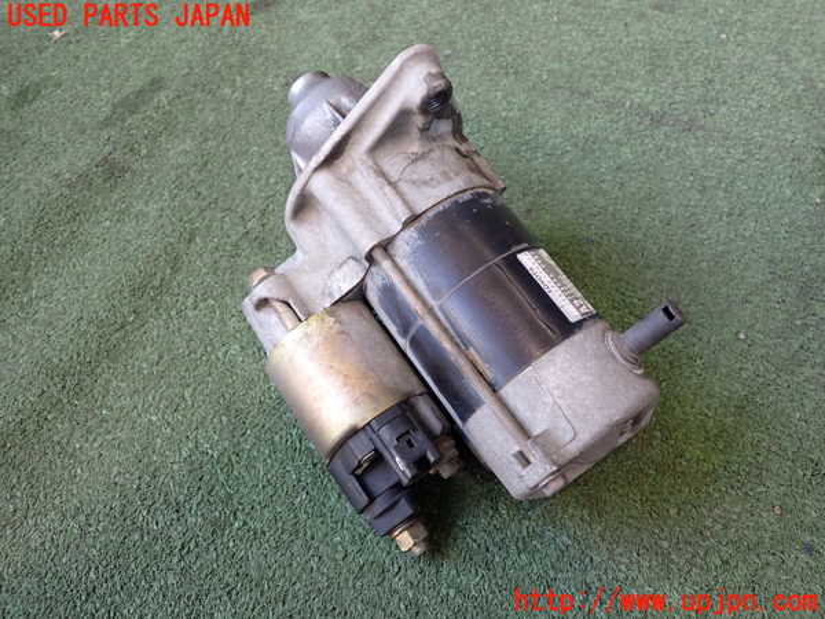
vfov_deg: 46.8
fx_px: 715
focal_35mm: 30
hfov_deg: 60.0
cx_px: 412
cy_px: 310
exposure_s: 1/40
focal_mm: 5.4
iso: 200
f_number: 2.3
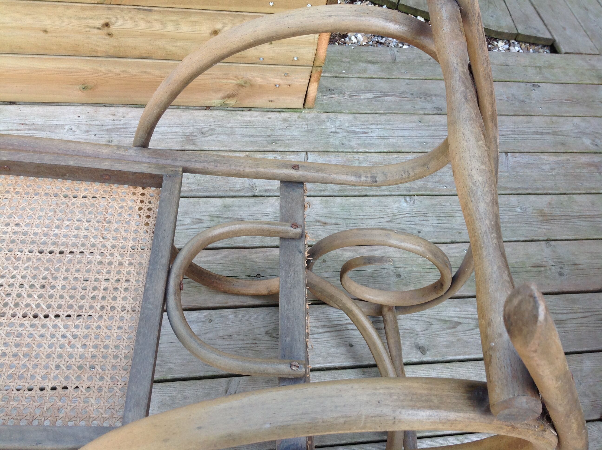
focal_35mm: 35
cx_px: 301
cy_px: 225
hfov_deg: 52.7
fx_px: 608
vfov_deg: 40.6
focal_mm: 4.28
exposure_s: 1/256
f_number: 2.4
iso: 50
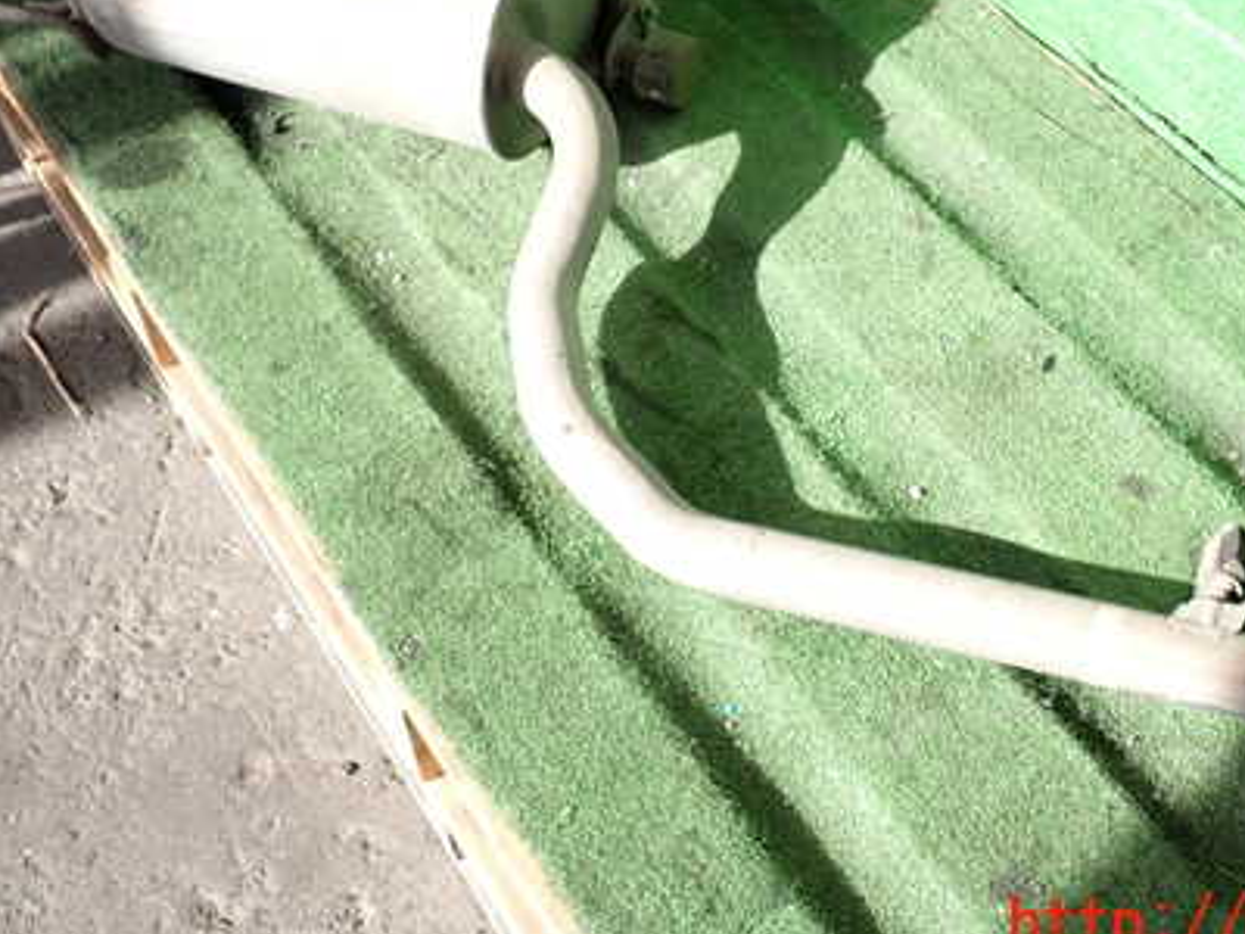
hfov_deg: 33.6
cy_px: 265
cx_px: 778
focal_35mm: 57
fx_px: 2050
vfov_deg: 25.4
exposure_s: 1/250
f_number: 2.7
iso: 100
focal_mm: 6.83
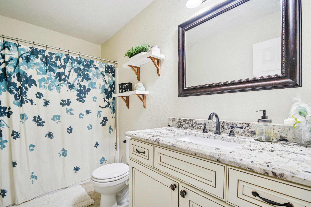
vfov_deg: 77.3
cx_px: 156
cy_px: 104
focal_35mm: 15
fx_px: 130
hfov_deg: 100.4
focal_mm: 10
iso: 400
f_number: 8
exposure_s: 1/6
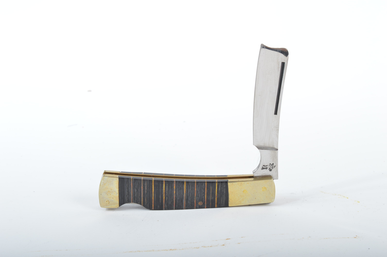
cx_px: 194
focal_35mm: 82
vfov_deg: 16.5
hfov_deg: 24.6
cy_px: 128
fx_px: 886
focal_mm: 55
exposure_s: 1/200
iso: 100
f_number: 13
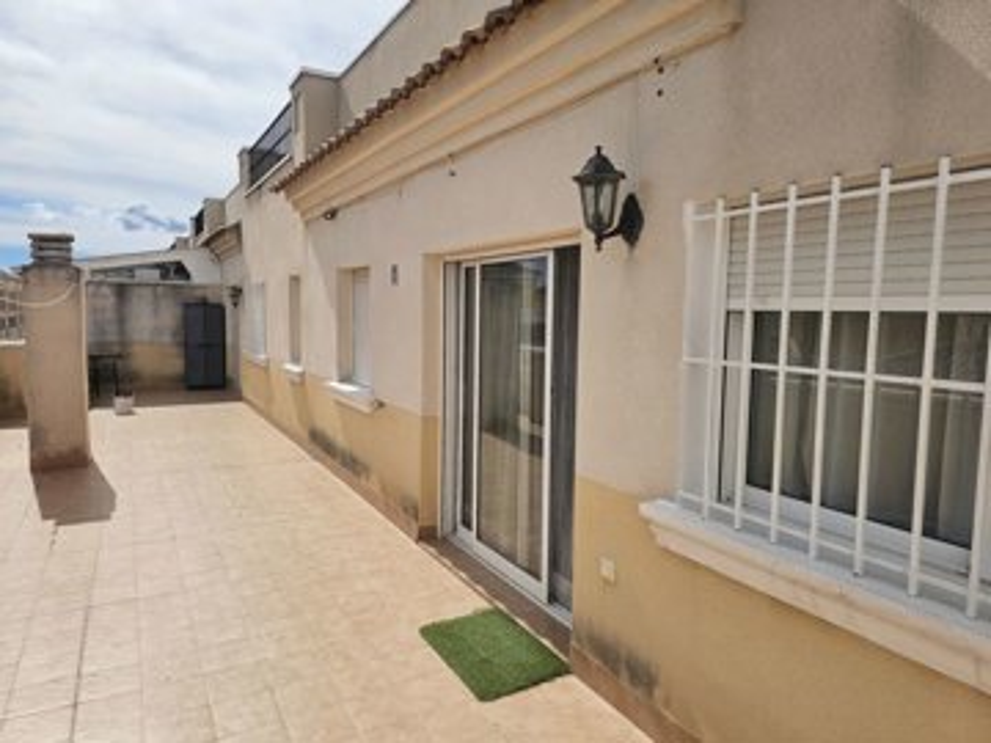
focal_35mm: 23
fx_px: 658
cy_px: 372
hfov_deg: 73.9
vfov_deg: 58.9
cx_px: 496
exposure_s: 1/2005
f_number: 1.7
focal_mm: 6.3
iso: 10
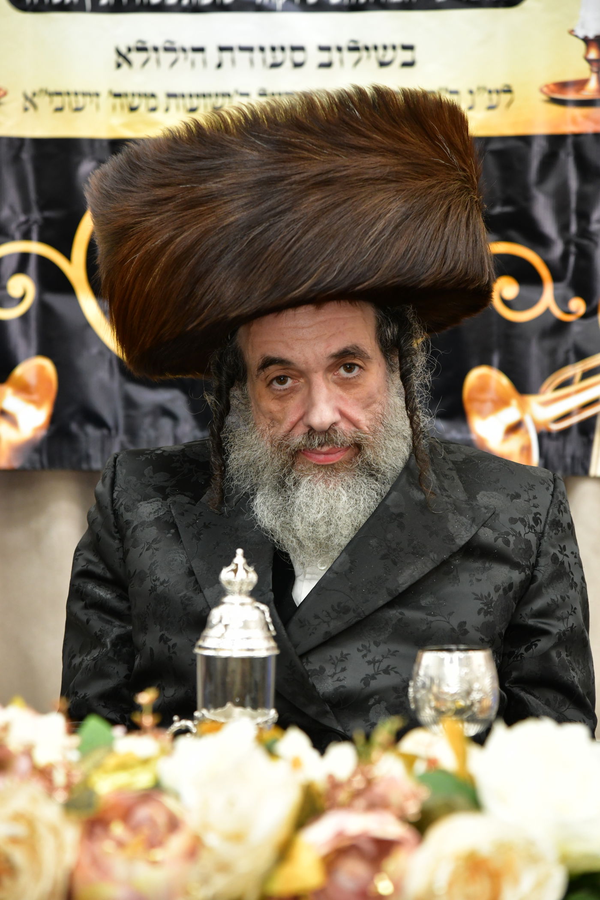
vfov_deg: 19.5
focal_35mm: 105
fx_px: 2625
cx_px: 300
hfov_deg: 13.0
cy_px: 450
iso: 2500
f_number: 5.6
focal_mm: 105
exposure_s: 1/125
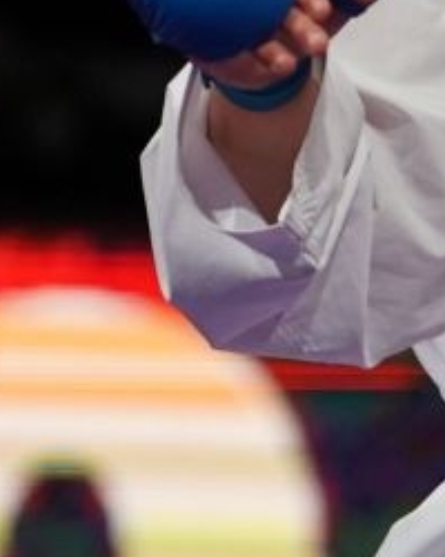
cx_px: 189
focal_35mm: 1349
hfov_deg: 1.1
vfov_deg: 1.4
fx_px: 22208
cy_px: 94
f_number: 2.8
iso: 2000
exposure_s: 1/1000
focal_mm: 200
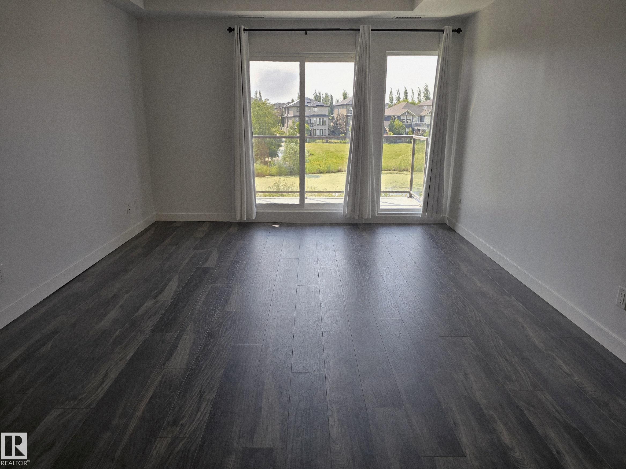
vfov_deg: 58.9
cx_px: 313
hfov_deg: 73.9
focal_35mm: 23
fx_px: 416
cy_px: 234
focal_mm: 6.3
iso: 12
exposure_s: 1/192
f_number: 1.7
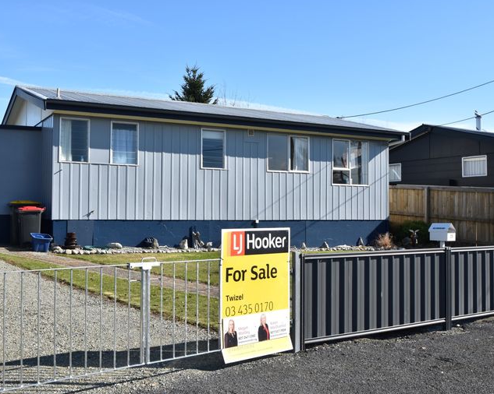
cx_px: 216
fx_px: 599
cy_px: 195
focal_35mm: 41
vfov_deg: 36.5
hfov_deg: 44.7
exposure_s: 1/320
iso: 200
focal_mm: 24
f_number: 9
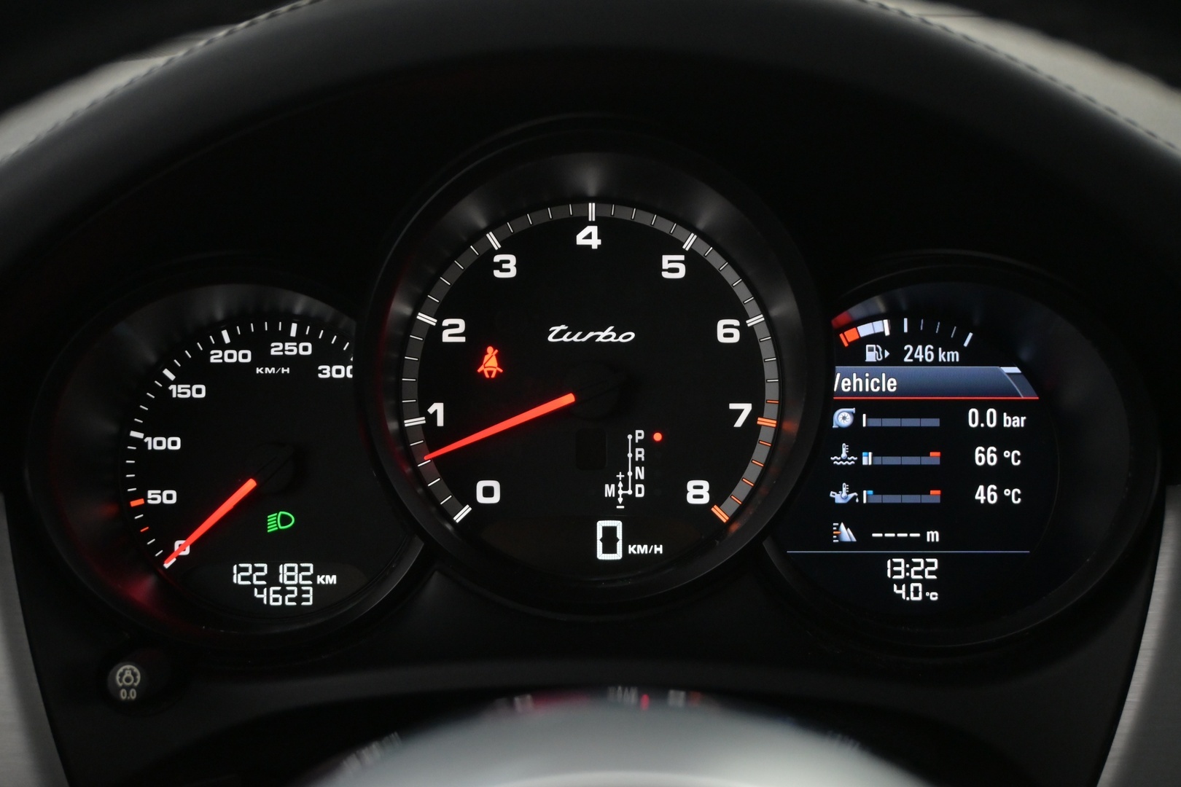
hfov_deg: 43.0
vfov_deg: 29.4
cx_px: 590
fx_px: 1501
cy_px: 394
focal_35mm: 46
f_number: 4.8
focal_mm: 30.5
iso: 2800
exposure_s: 1/50
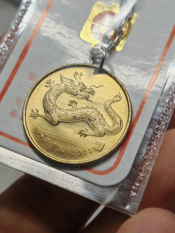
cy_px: 116
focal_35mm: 95
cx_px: 88
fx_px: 640
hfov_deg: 15.6
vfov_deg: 20.7
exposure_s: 1/350
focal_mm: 7.62
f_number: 1.6
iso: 50
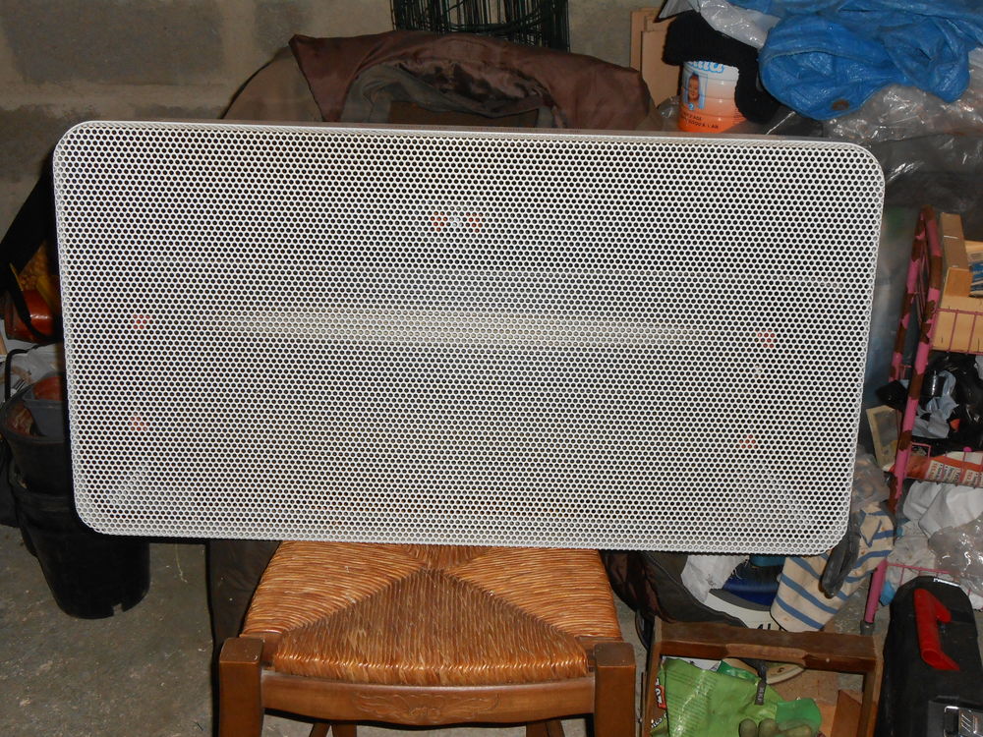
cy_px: 368
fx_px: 1391
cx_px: 492
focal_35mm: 49
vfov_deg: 29.7
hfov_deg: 38.9
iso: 250
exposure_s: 1/60
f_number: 4.8
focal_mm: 8.8
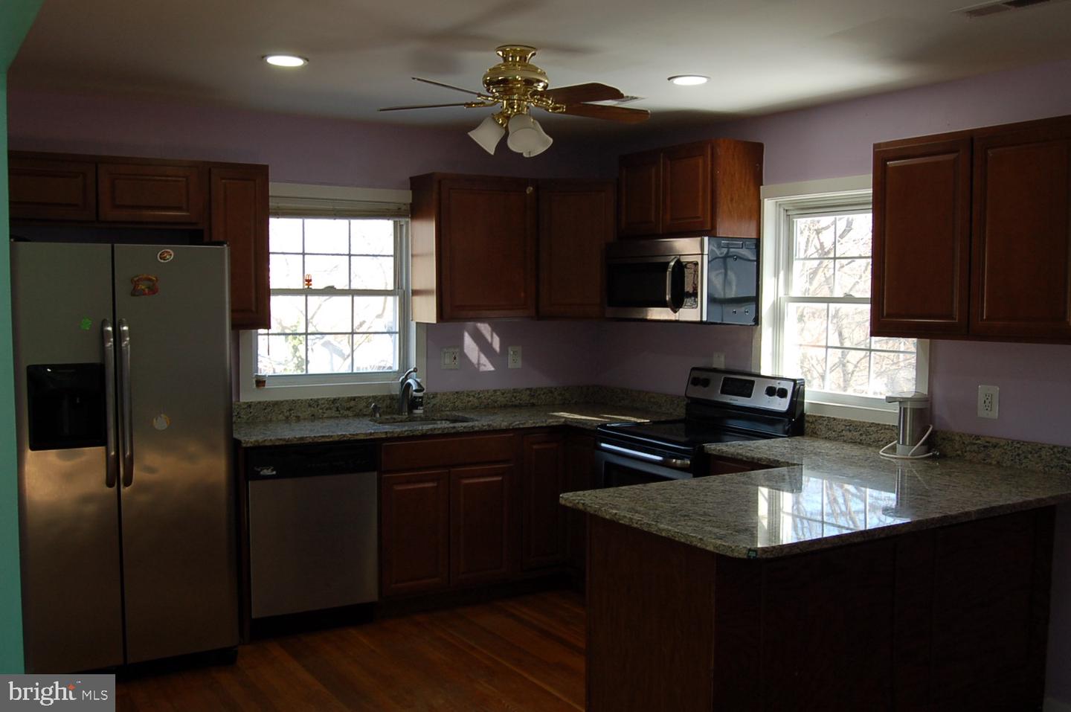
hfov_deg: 55.2
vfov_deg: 38.3
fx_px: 1025
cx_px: 536
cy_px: 356
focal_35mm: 34
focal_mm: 23
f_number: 7.1
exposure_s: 1/40
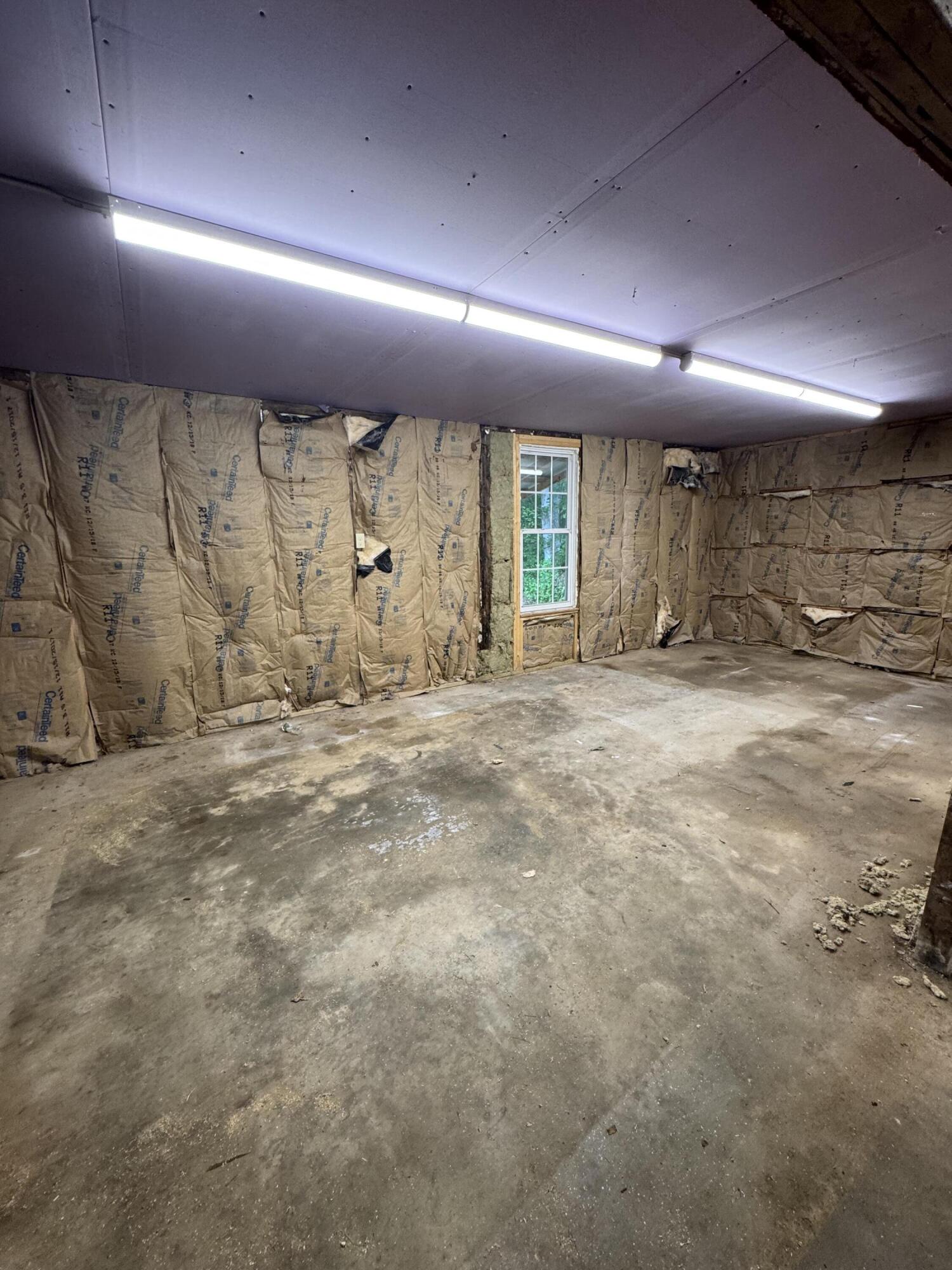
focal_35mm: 14
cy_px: 635
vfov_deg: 102.1
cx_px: 476
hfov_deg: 85.7
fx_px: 513
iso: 200
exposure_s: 1/60
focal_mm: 2.22
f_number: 2.2
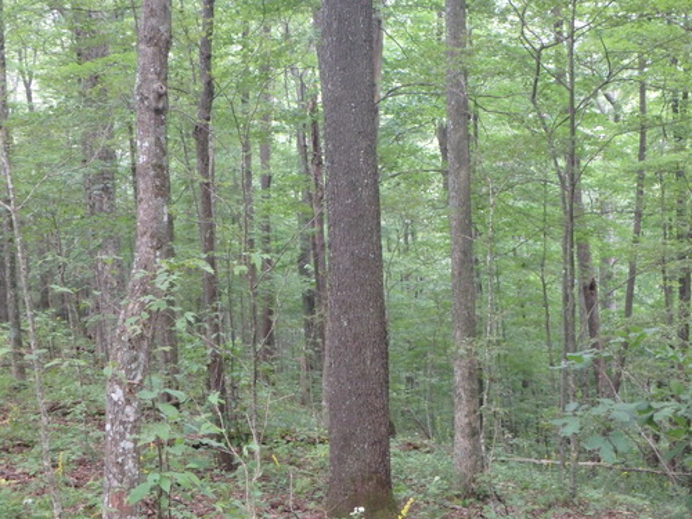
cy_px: 260
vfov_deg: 29.7
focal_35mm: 49
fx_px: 980
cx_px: 346
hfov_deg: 38.9
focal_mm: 8.7
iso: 800
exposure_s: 1/15
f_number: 5.2
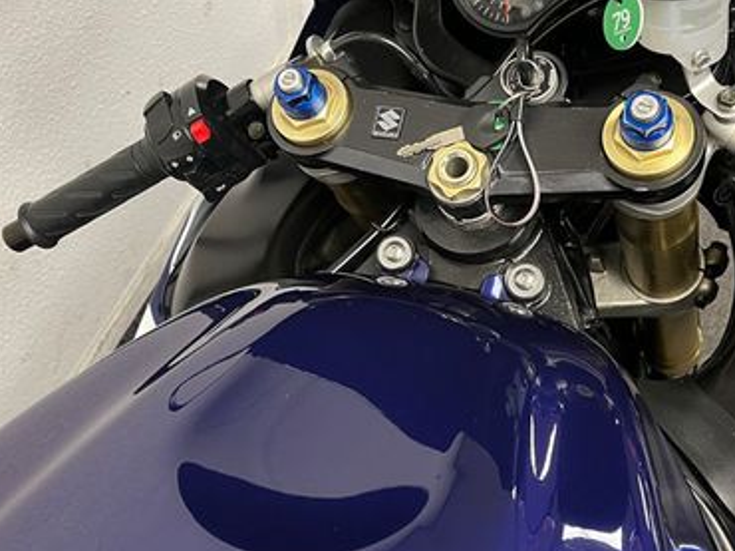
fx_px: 955
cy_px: 251
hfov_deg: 41.9
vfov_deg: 32.1
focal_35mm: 45
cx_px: 445
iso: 160
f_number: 1.6
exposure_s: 1/50
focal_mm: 5.1
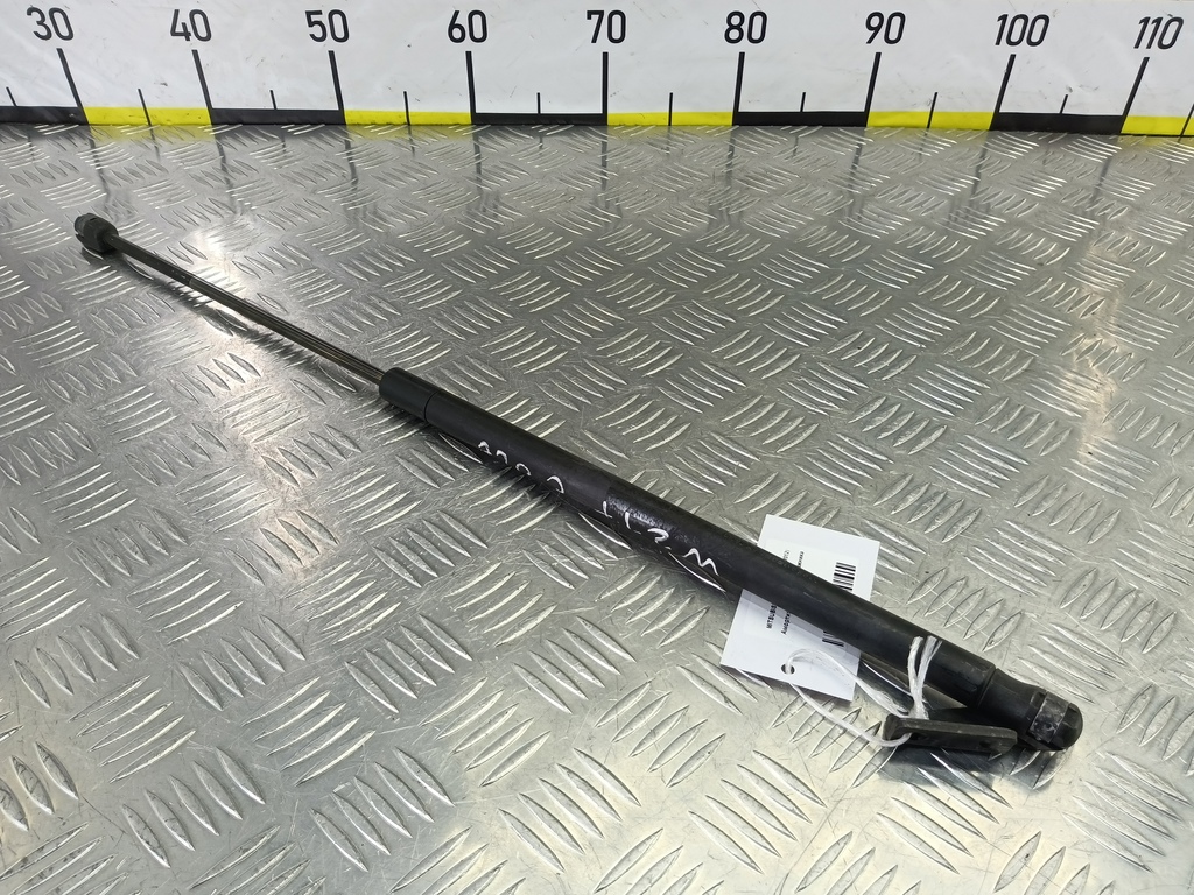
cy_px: 448
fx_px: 793
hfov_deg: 73.9
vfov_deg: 58.9
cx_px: 597
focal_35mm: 23
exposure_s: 1/50
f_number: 1.6
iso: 111
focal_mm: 4.11
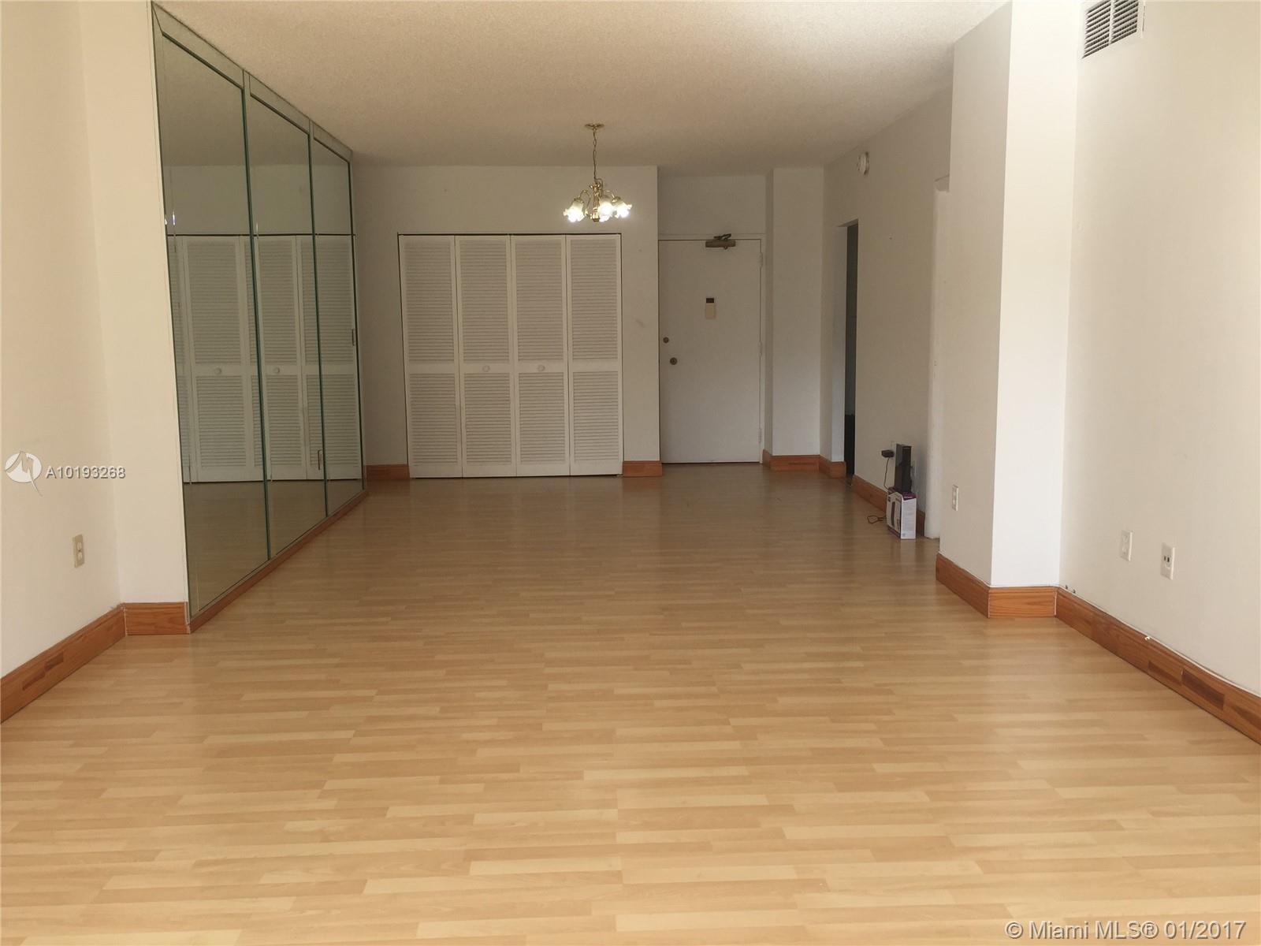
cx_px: 630
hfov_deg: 61.7
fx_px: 1056
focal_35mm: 29
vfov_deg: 48.2
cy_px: 473
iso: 32
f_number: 2.2
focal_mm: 4.15
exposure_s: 1/273
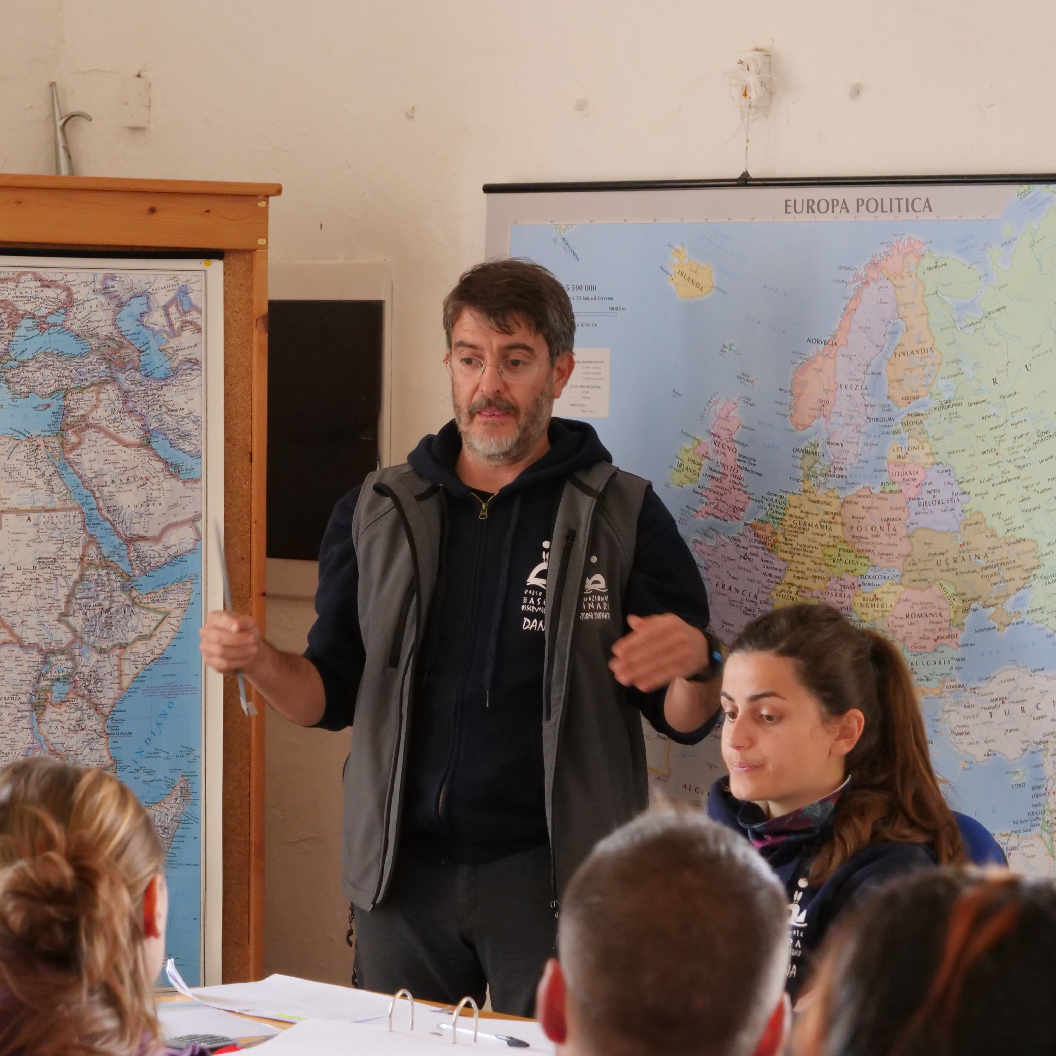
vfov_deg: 13.9
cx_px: 316
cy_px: 635
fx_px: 4314
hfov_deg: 13.9
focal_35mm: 125
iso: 1600
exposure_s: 1/100
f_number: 3.9
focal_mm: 42
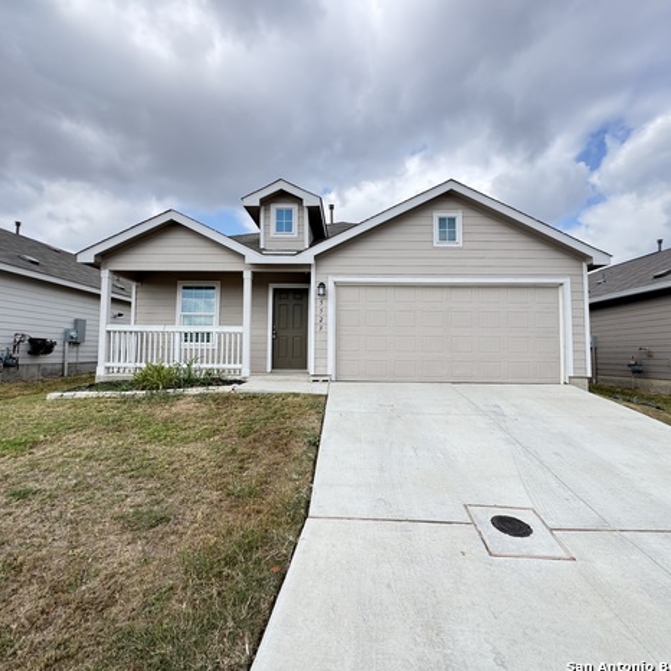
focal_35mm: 17
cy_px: 330
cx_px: 340
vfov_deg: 84.0
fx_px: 373
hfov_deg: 84.0
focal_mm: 2.22
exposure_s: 1/720
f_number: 2.2
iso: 40
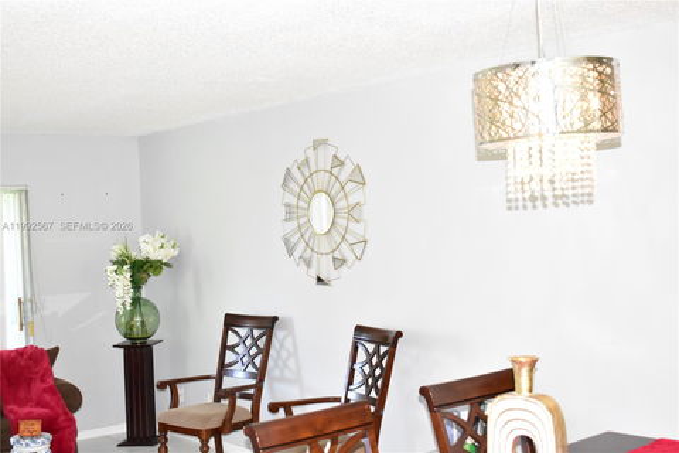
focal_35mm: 51
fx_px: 962
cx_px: 340
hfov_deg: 38.9
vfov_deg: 26.5
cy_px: 226
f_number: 5.6
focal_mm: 34
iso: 3200
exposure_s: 1/60
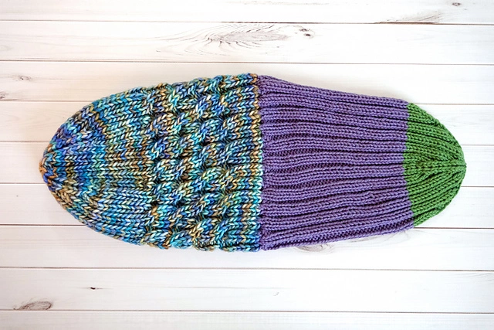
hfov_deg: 57.2
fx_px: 453
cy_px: 165
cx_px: 247
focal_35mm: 33
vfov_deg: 40.0
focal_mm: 22.3
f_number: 4
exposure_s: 1/60
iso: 6400
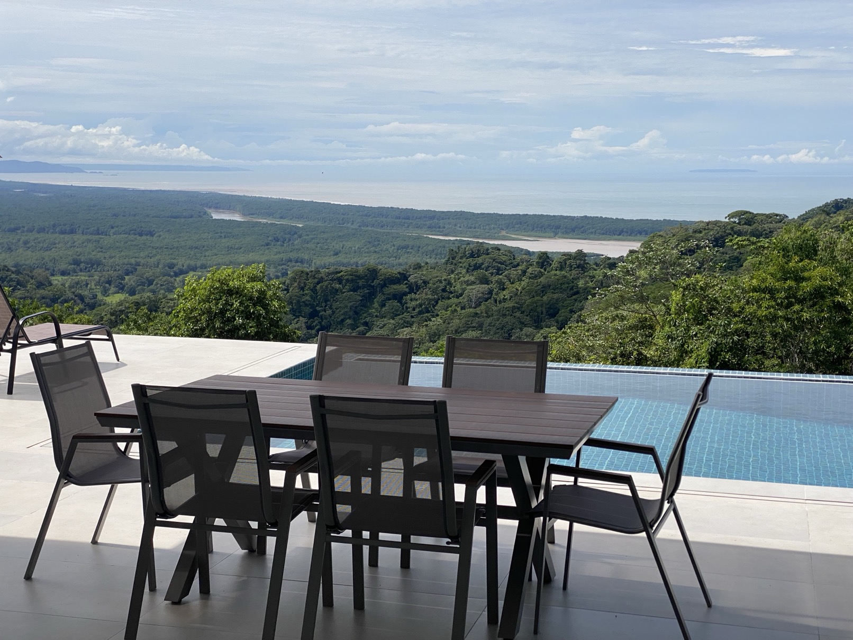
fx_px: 1281
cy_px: 320
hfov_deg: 36.8
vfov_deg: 28.0
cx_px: 426
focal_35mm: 52
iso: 20
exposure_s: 1/2817
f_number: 2
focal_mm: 6
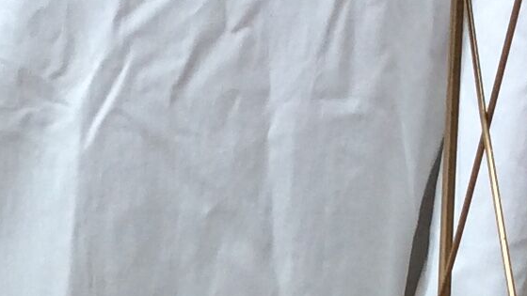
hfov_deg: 13.1
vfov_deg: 7.4
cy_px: 452
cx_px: -77
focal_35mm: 161
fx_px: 2250
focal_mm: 3.3
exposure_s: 1/436
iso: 32
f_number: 2.4
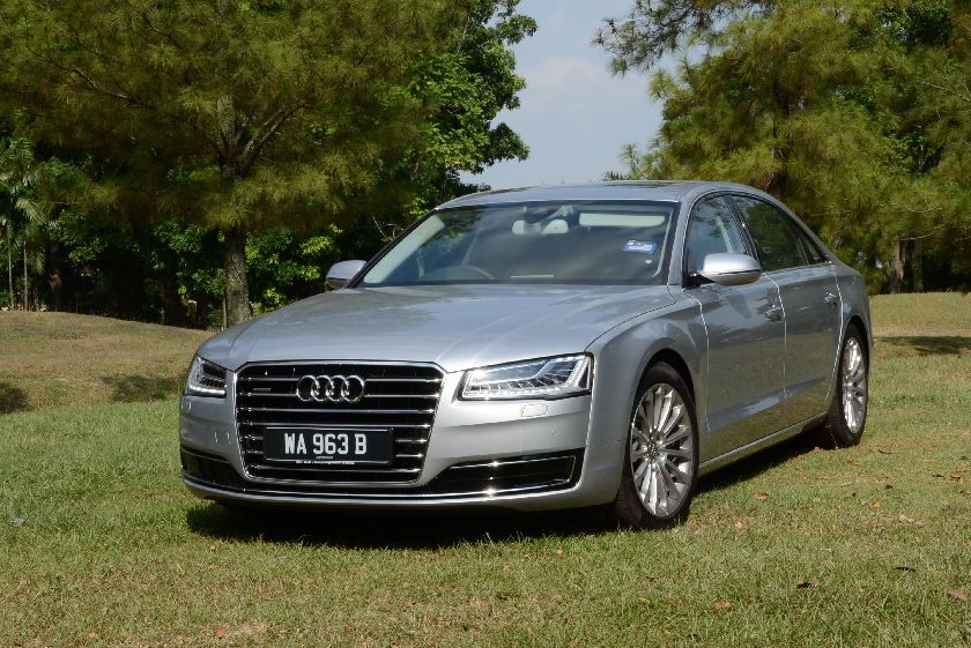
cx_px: 486
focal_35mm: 52
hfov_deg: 37.8
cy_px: 324
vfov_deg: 25.8
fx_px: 1417
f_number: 20
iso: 200
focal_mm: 35
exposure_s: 1/100
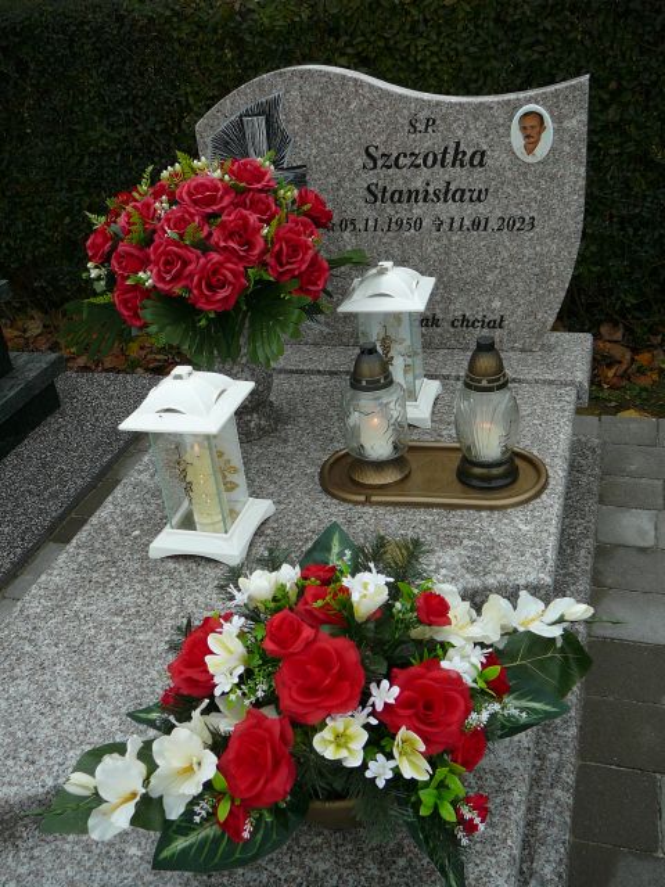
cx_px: 332
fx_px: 897
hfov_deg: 40.7
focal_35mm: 35
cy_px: 444
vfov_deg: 52.6
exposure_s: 1/250
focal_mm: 5.2
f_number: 2.8
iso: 80
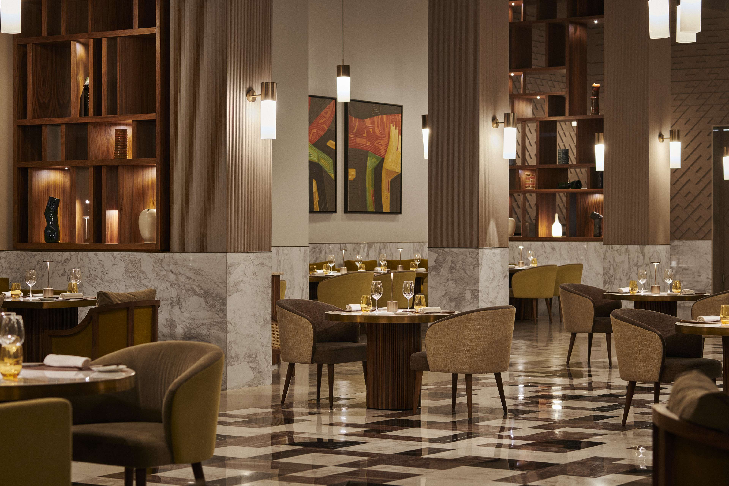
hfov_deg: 23.9
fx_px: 1721
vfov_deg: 16.1
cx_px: 364
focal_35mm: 85
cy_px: 243
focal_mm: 85
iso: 100
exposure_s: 1
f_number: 5.6
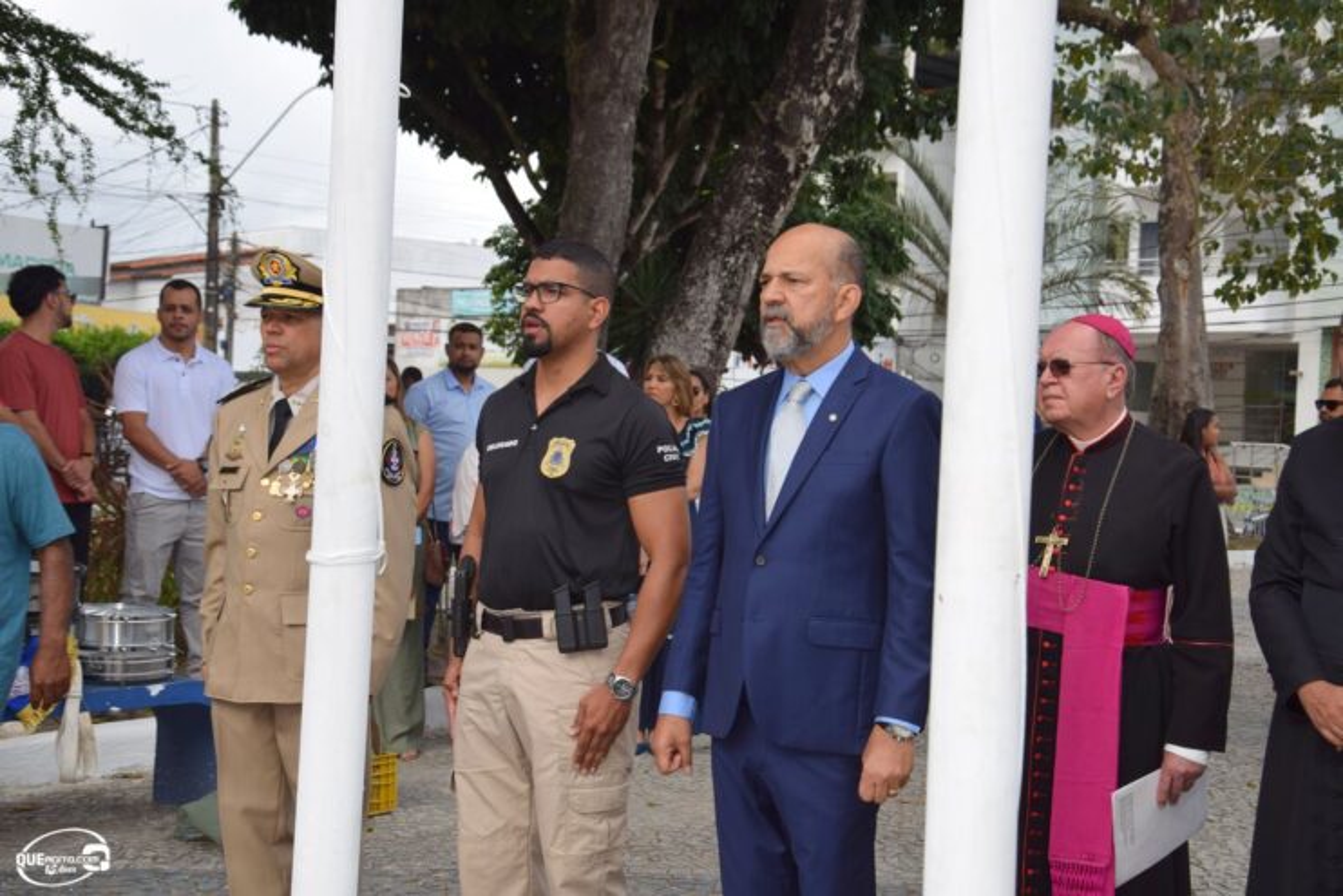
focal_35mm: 57
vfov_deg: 23.8
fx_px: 2127
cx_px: 672
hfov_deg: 35.0
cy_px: 448
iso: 100
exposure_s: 1/160
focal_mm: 38
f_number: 6.3
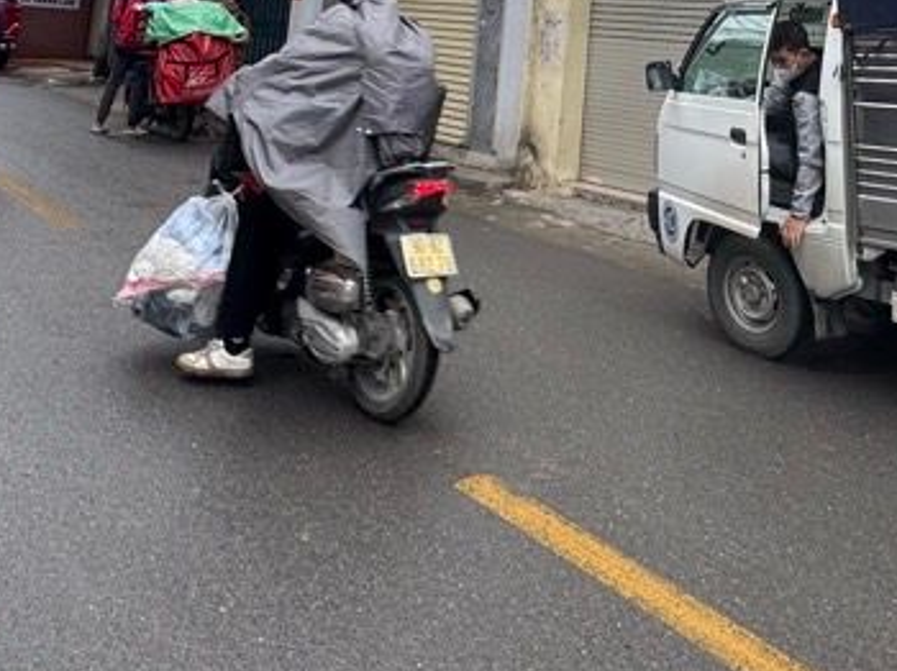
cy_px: -141
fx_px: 1062
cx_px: 582
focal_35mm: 41
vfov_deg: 29.9
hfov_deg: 45.3
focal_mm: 2.22
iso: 40
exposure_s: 1/210
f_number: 2.2
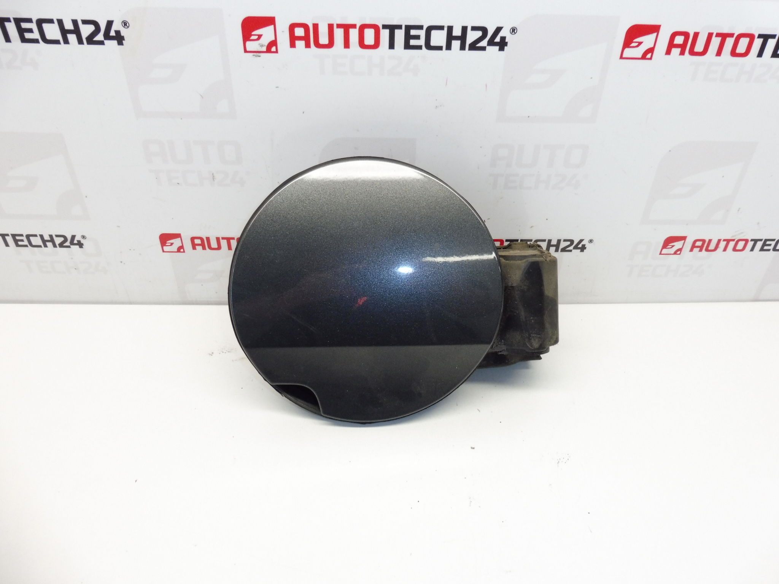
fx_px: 540
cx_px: 390
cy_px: 292
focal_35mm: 24
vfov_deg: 56.8
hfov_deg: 71.6
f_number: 4
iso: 200
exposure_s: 1/60
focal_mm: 4.3
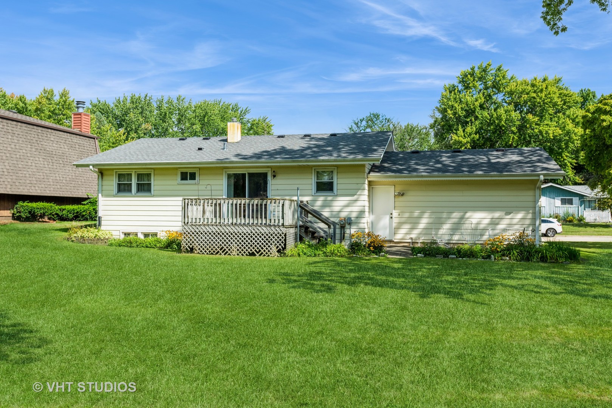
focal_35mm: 30
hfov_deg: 61.9
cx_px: 306
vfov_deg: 43.6
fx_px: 510
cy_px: 204
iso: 400
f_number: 8
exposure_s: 1/640
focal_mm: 30
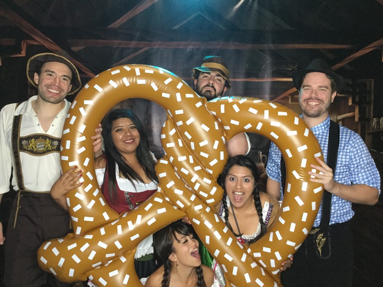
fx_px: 343
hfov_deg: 58.4
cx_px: 192
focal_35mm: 31
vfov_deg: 45.4
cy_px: 144
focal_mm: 3.3
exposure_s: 1/30
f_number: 2.4
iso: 125
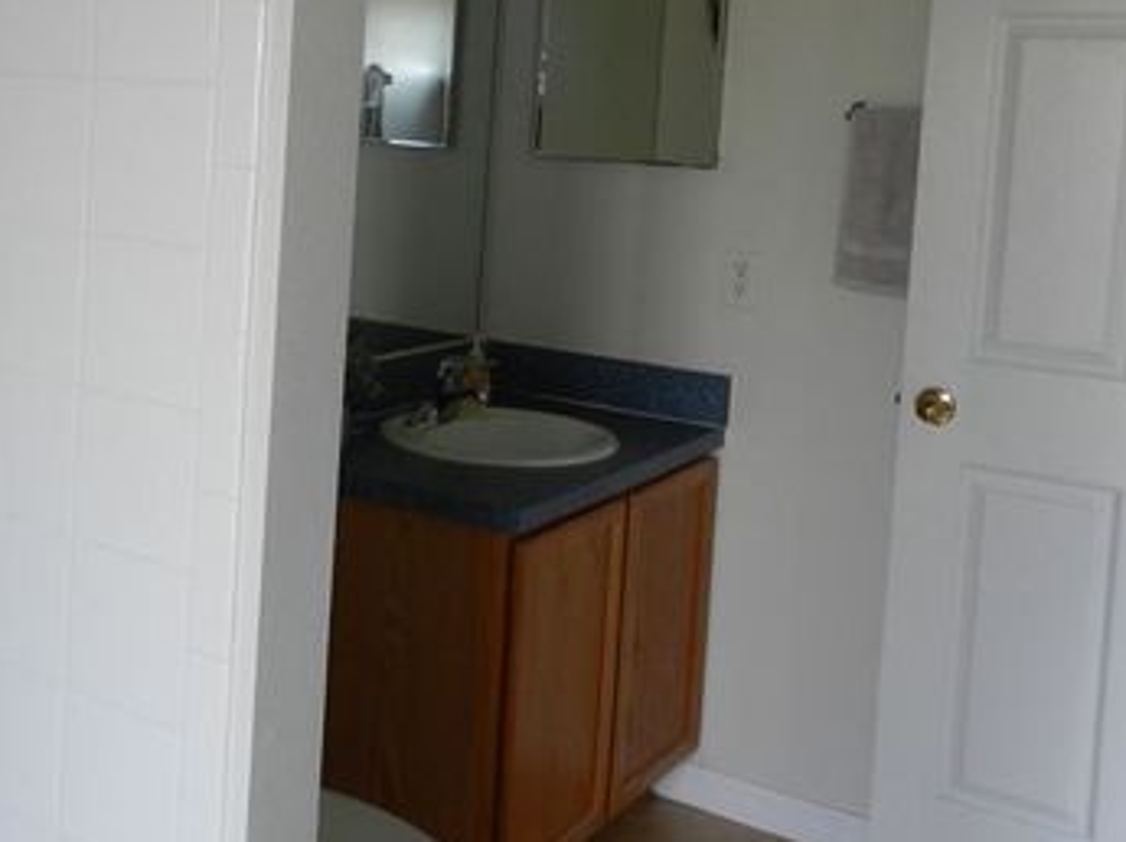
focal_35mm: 47
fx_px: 1527
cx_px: 204
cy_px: 199
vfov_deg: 30.3
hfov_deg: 38.7
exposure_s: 1/30
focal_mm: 4
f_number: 3.4
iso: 160
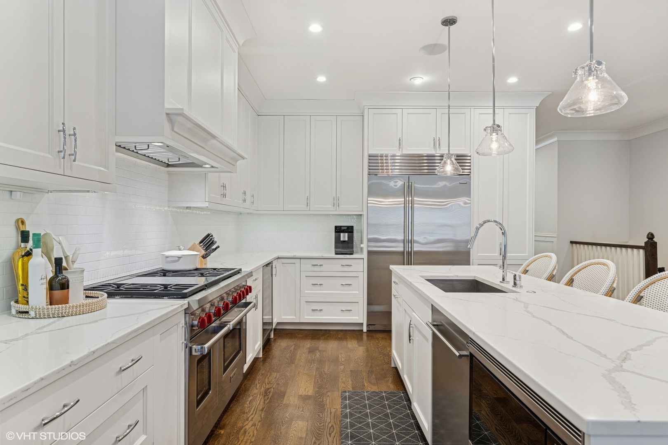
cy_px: 222
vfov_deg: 59.5
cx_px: 334
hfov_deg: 81.2
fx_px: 390
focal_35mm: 21
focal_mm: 21
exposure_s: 1/15
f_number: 8
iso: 320
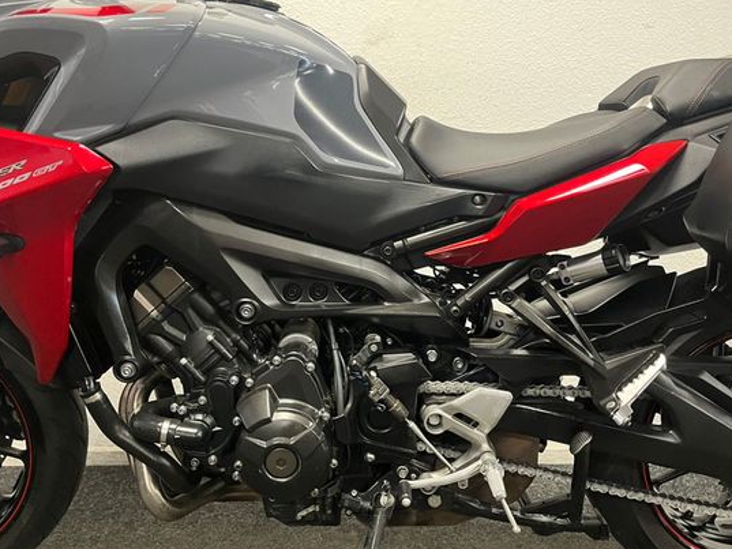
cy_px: 249
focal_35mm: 31
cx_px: 368
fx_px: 656
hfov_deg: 58.3
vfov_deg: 45.4
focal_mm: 5.1
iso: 400
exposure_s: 1/50
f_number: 1.6
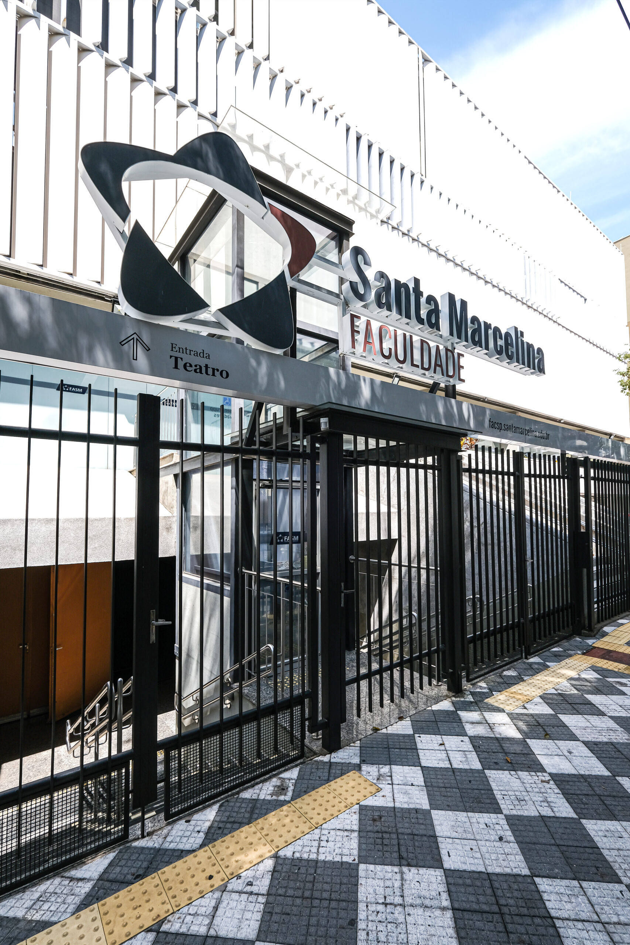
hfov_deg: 77.3
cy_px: 472
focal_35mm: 15
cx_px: 315
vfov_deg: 100.4
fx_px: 394
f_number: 7.1
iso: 80
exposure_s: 1/80
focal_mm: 10
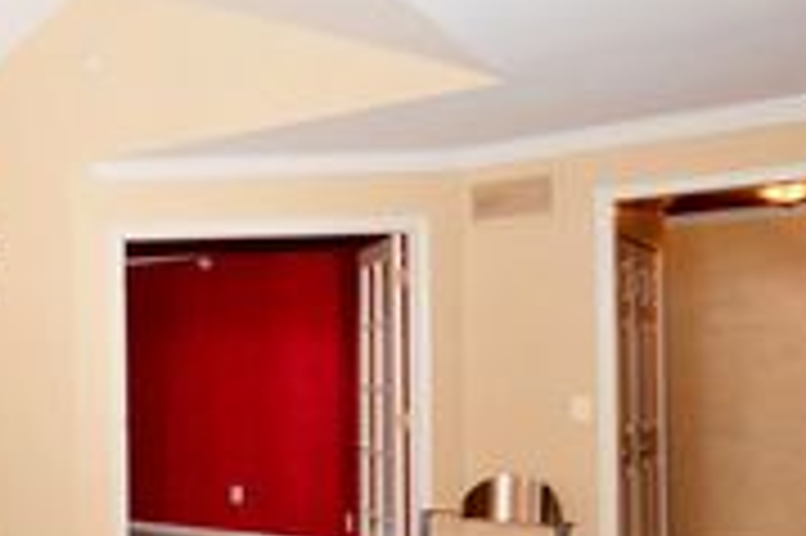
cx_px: -90
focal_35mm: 42
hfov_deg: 38.2
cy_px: 333
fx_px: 939
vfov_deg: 31.7
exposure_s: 1/125
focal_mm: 10
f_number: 4
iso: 1000
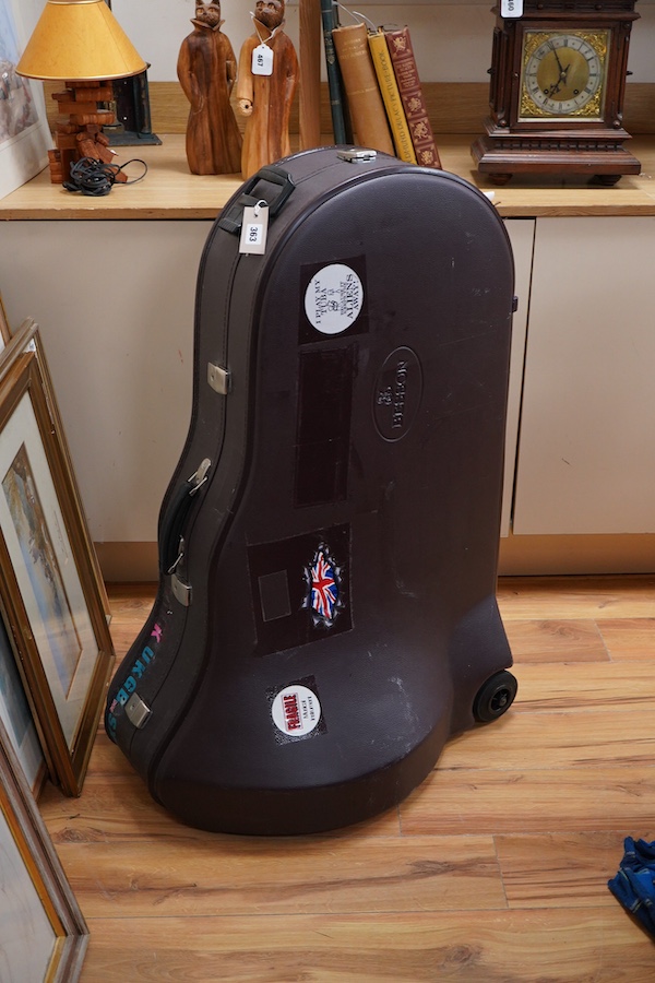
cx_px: 328
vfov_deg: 43.6
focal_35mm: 45
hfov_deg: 29.9
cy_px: 492
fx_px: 1228
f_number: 3.5
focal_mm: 30
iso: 1250
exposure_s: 1/125
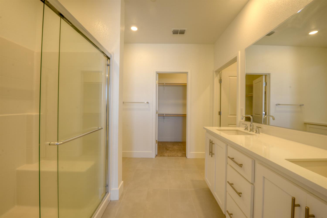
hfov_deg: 104.3
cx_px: 164
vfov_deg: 81.2
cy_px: 109
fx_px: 127
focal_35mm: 14
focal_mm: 14
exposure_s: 1/20
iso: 400
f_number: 10
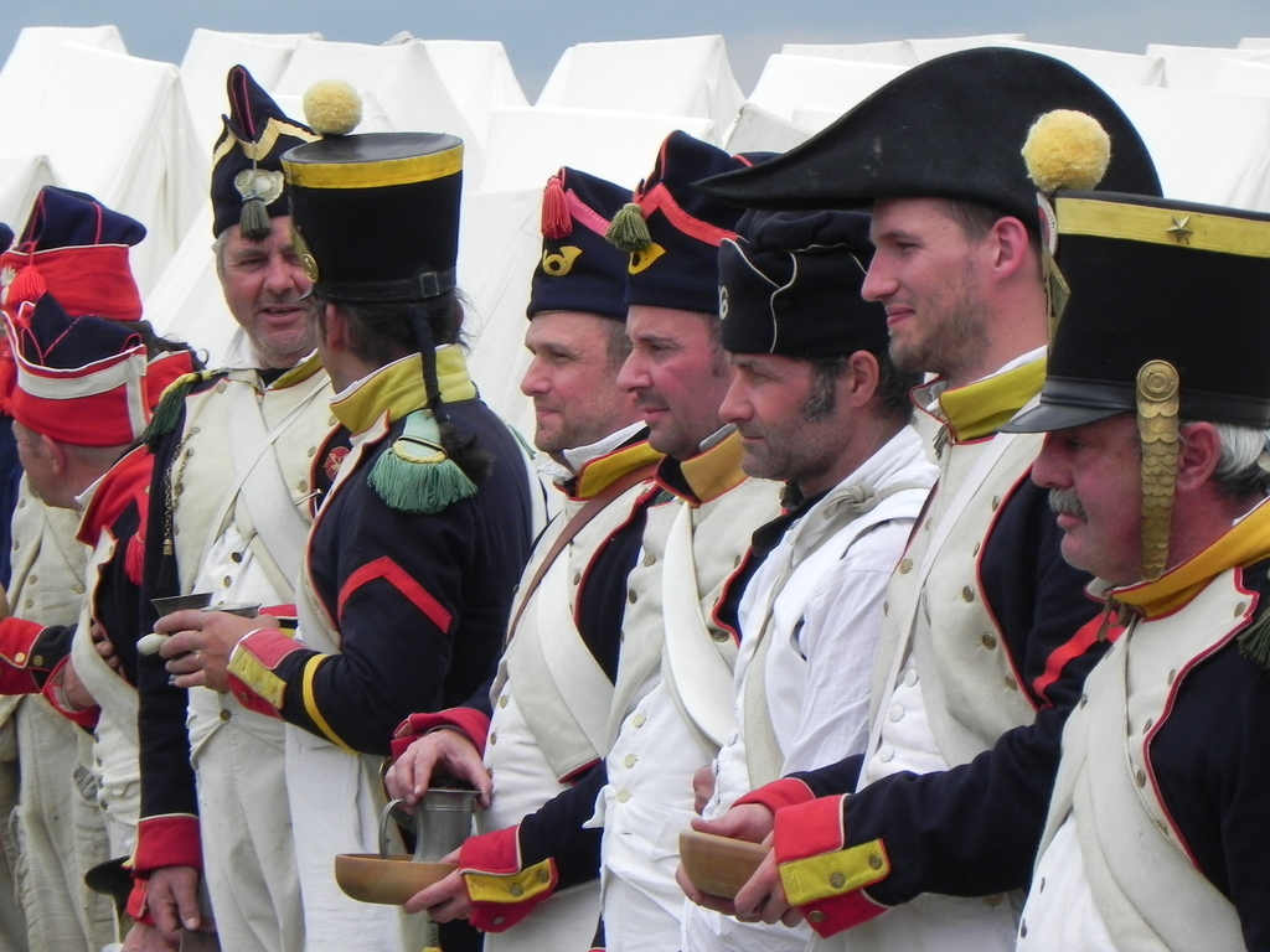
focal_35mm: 212
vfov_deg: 7.0
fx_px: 7778
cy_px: 476
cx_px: 635
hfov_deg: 9.3
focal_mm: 37.7
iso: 160
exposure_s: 1/355
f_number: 7.1
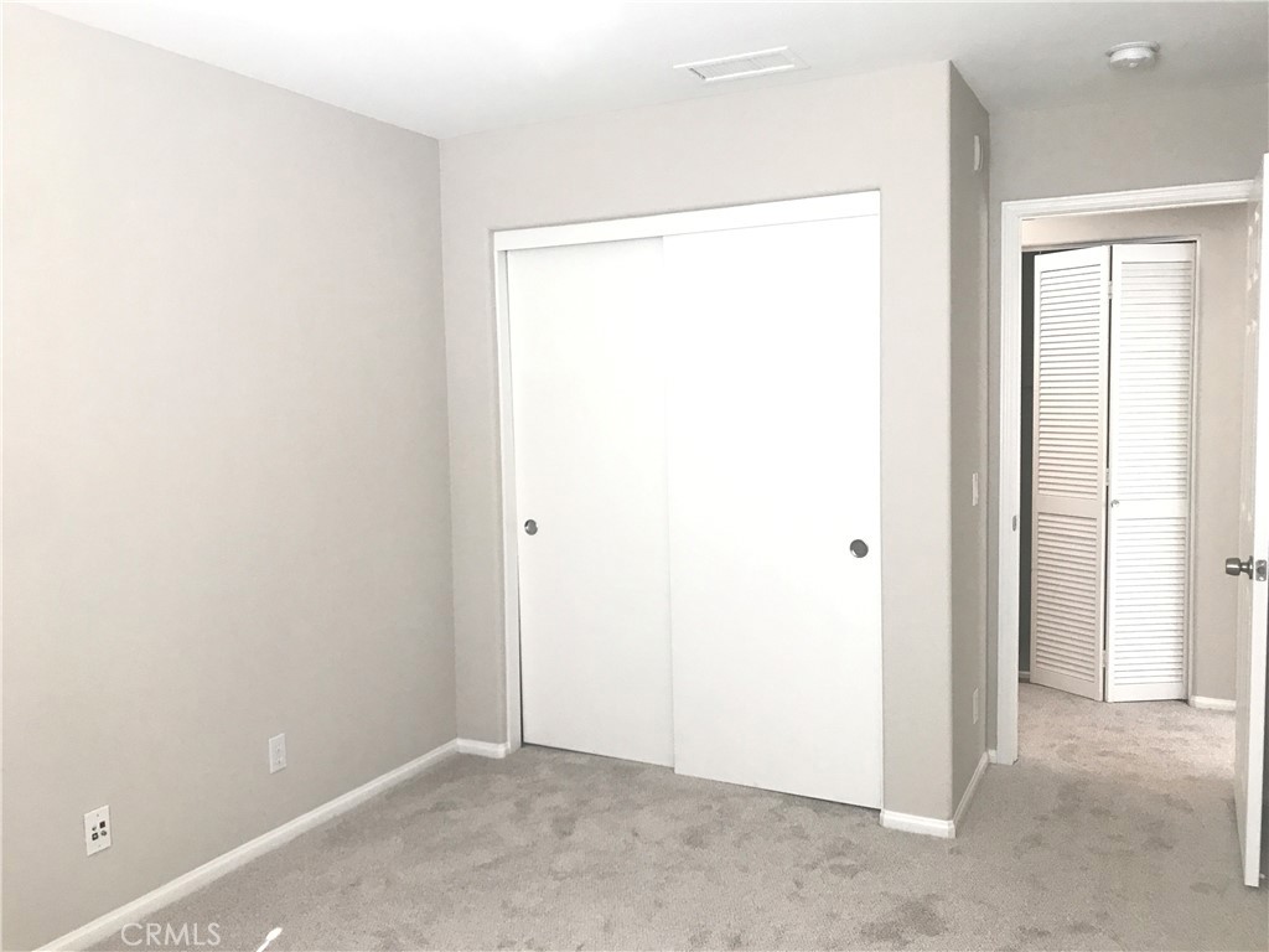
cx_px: 634
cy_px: 476
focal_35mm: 28
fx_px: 1026
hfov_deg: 63.4
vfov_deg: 49.7
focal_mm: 3.99
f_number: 1.8
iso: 32
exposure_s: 1/24
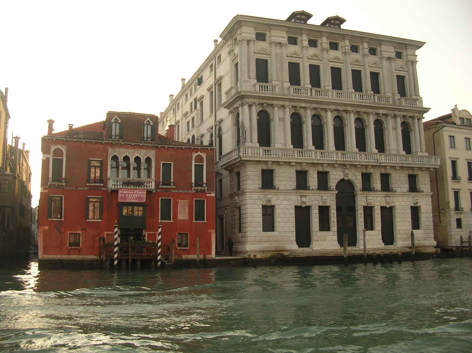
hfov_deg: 52.7
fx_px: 477
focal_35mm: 35
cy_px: 176
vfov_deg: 40.6
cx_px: 236
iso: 50
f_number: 2.8
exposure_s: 1/346
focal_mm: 5.8
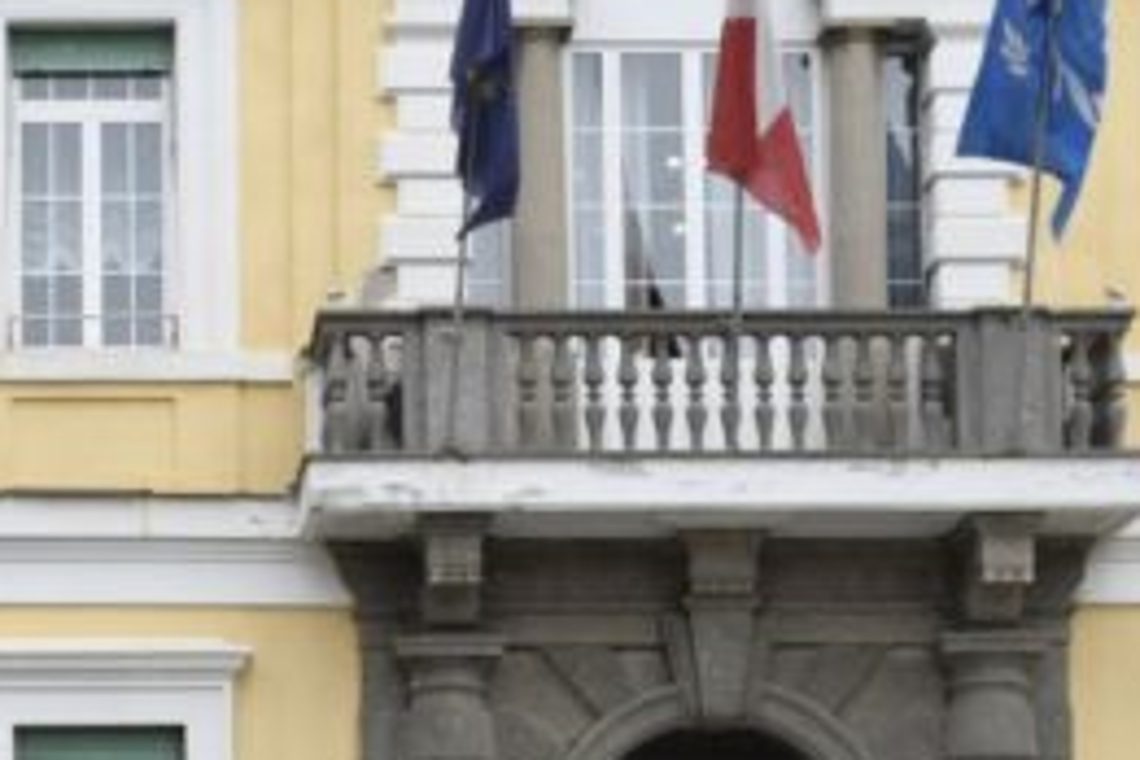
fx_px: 3356
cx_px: 537
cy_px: 856
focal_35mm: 106
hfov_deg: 19.3
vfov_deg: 12.7
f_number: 4.5
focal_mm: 24
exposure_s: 1/320
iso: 160
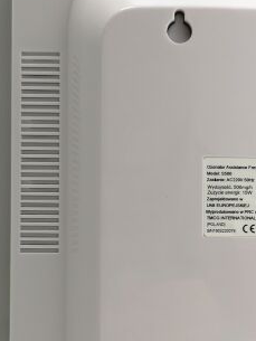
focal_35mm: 68
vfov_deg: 28.4
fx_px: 670
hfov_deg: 21.2
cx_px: 221
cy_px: 216
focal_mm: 5.58
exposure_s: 1/100
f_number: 1.8
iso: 100
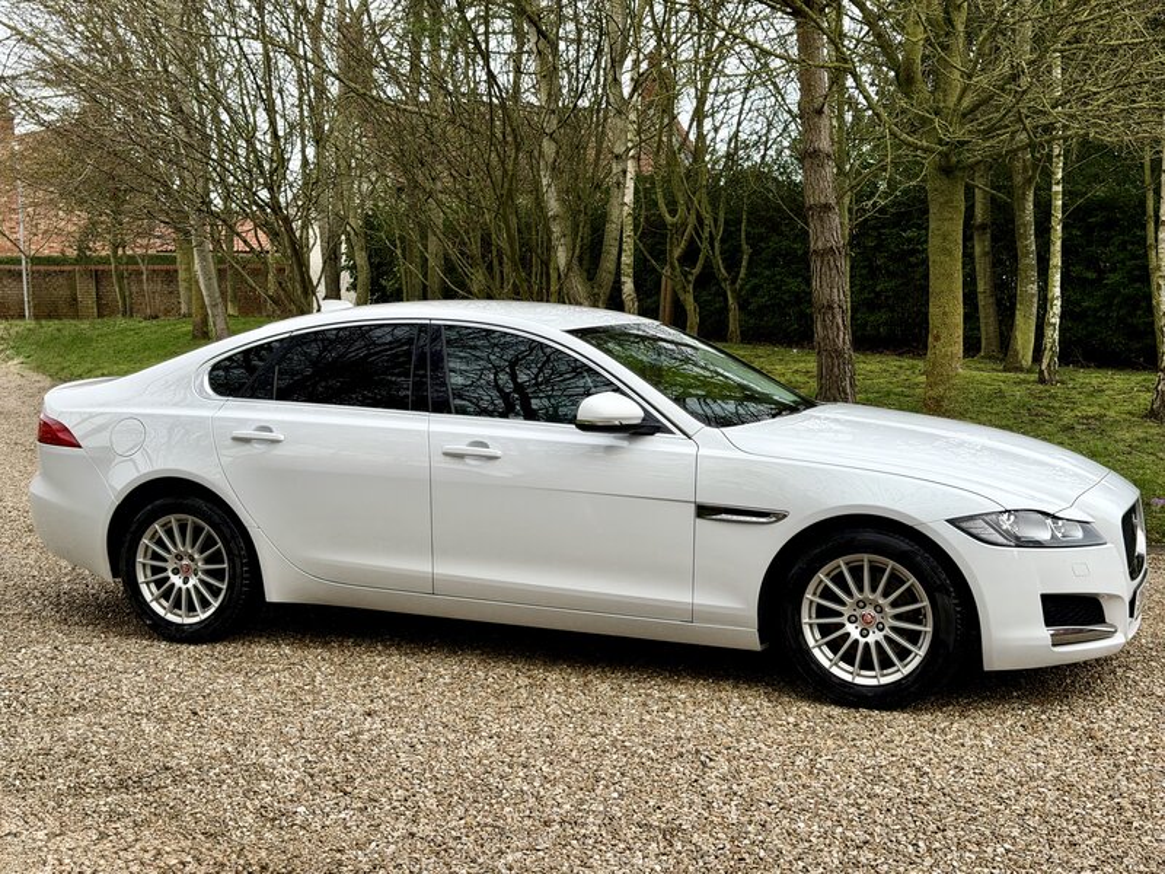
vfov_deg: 30.3
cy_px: 437
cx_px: 582
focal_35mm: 48
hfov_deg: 39.7
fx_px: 1615
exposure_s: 1/1242
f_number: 1.78
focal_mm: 6.76
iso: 64
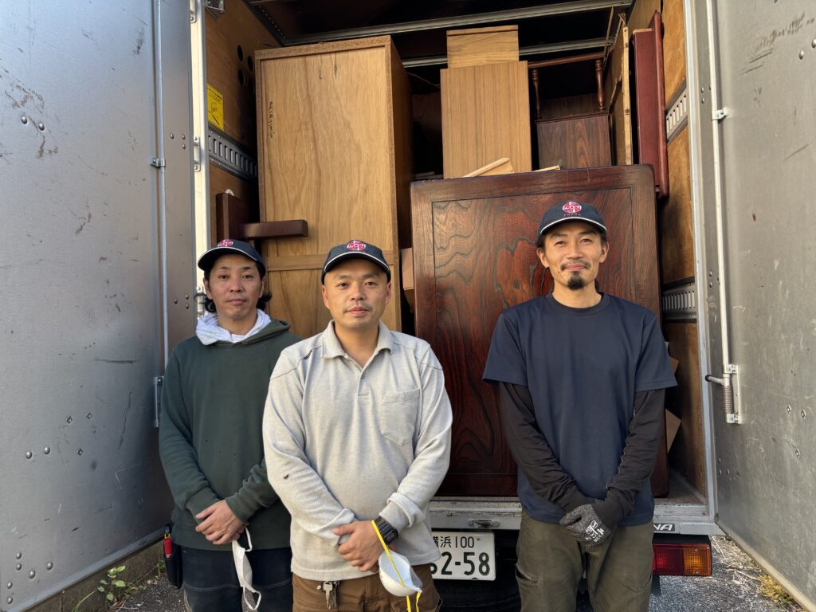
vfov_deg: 53.1
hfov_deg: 67.3
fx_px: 613
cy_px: 306
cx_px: 408
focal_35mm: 26
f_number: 1.6
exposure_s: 1/209
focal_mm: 5.96
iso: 40
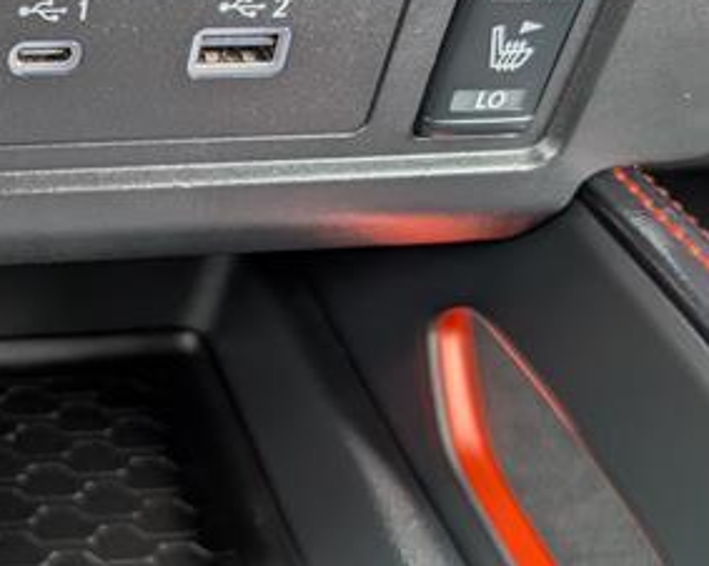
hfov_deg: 31.5
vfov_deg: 28.6
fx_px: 1111
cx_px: -68
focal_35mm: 53
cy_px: 288
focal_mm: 6.9
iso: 131
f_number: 1.68
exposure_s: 1/84
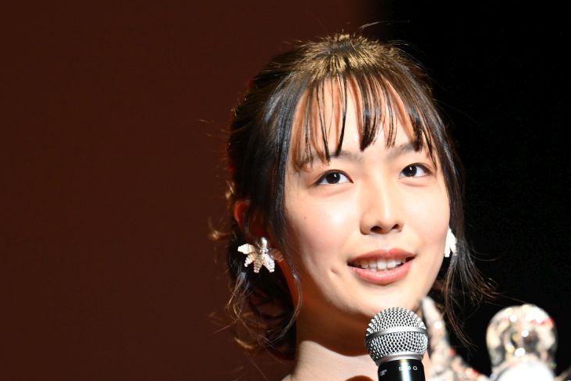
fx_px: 8376
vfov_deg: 2.6
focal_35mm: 528
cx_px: 476
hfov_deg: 3.9
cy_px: 315
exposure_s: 1/200
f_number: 2.8
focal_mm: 200
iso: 250
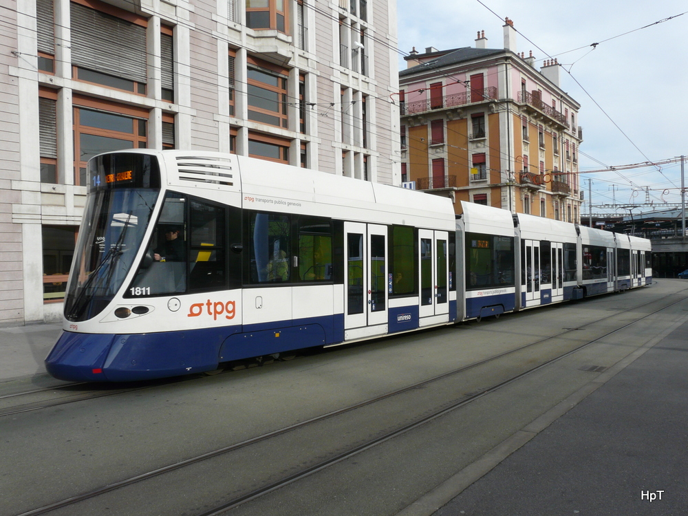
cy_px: 258
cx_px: 344
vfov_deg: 49.7
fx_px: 557
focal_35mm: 28
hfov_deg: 63.4
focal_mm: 4.6
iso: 100
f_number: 5.6
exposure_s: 1/250
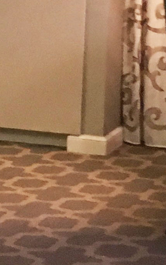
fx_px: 1304
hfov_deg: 7.2
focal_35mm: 180
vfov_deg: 11.5
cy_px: -10
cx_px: -43
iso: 400
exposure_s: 1/15
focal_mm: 4.15
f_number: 2.2
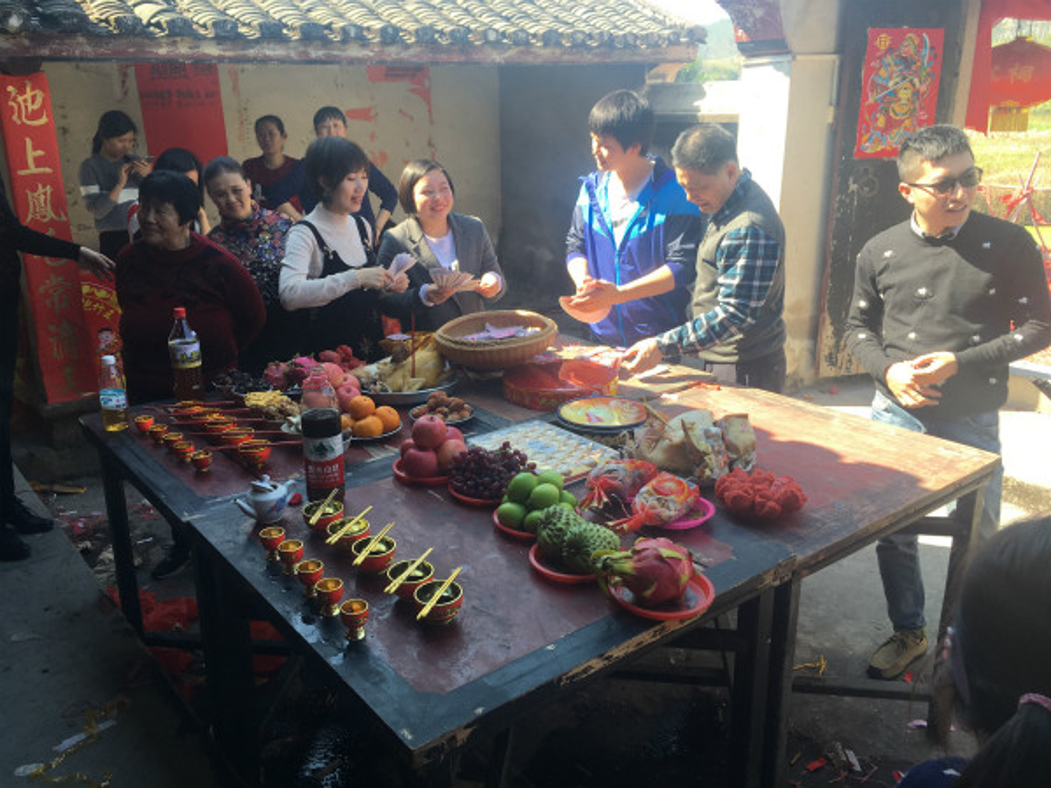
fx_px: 880
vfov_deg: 48.2
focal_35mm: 29
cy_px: 394
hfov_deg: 61.7
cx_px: 526
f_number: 2.2
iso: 25
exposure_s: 1/232
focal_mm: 4.15
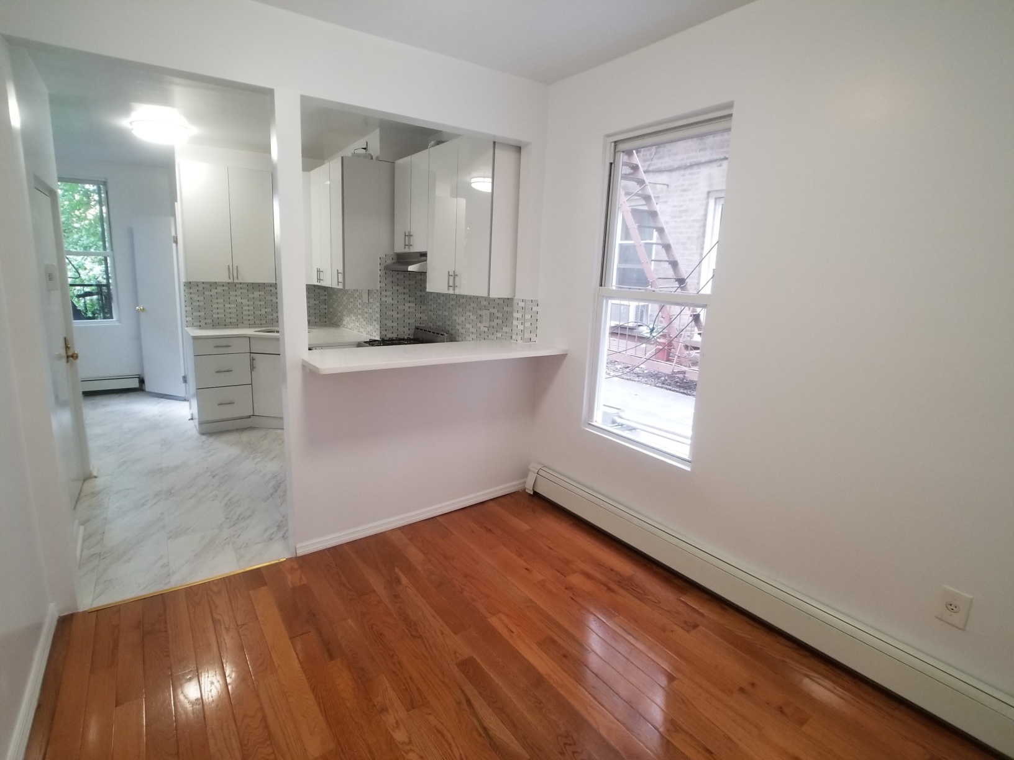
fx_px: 762
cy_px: 380
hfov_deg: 67.3
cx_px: 507
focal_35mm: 26
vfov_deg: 53.1
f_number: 1.7
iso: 160
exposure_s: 1/60
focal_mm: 4.3
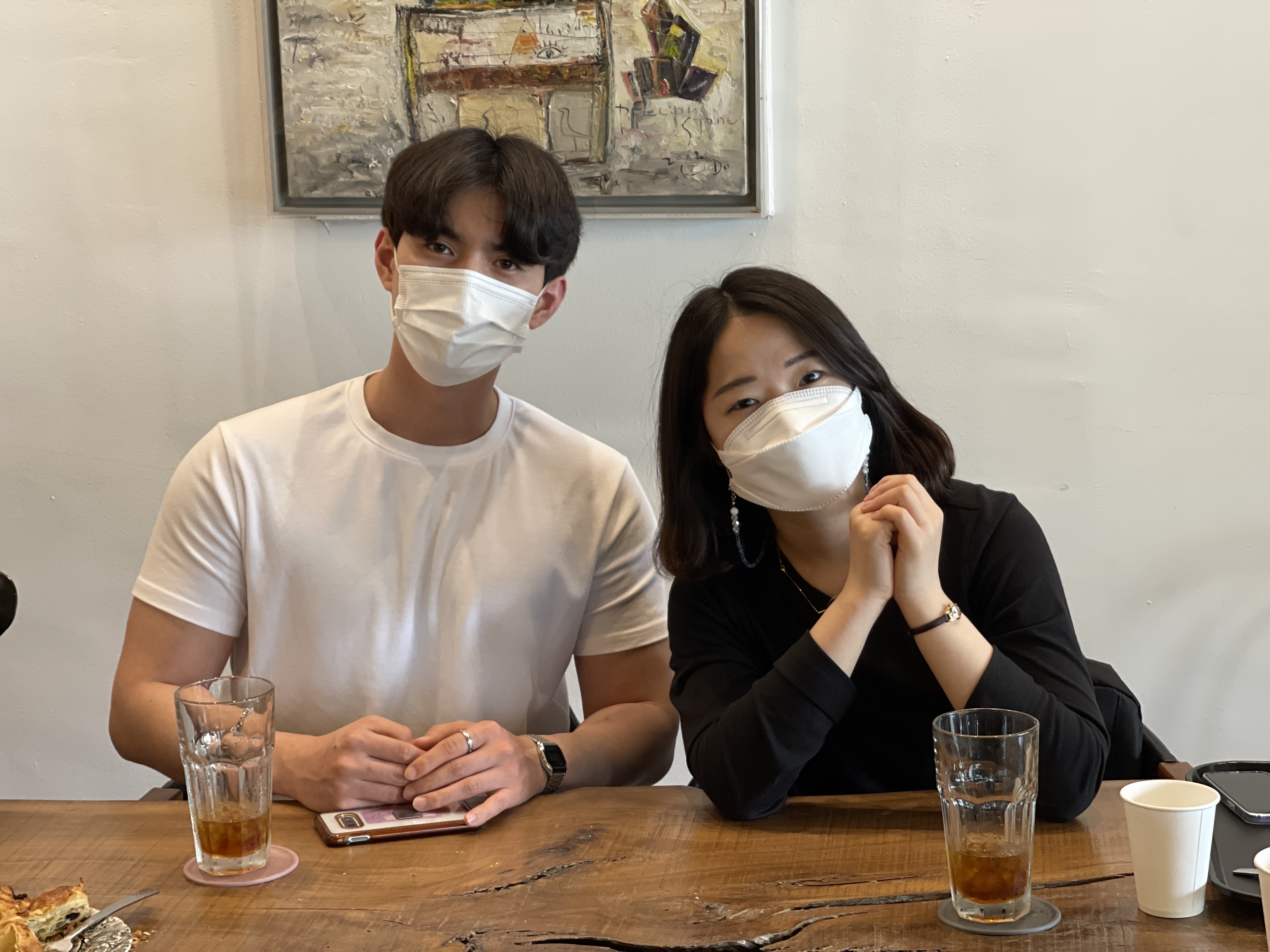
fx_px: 2348
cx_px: 635
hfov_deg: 30.3
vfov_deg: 22.9
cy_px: 476
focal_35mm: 64
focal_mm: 7.5
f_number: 2.2
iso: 160
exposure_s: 1/40
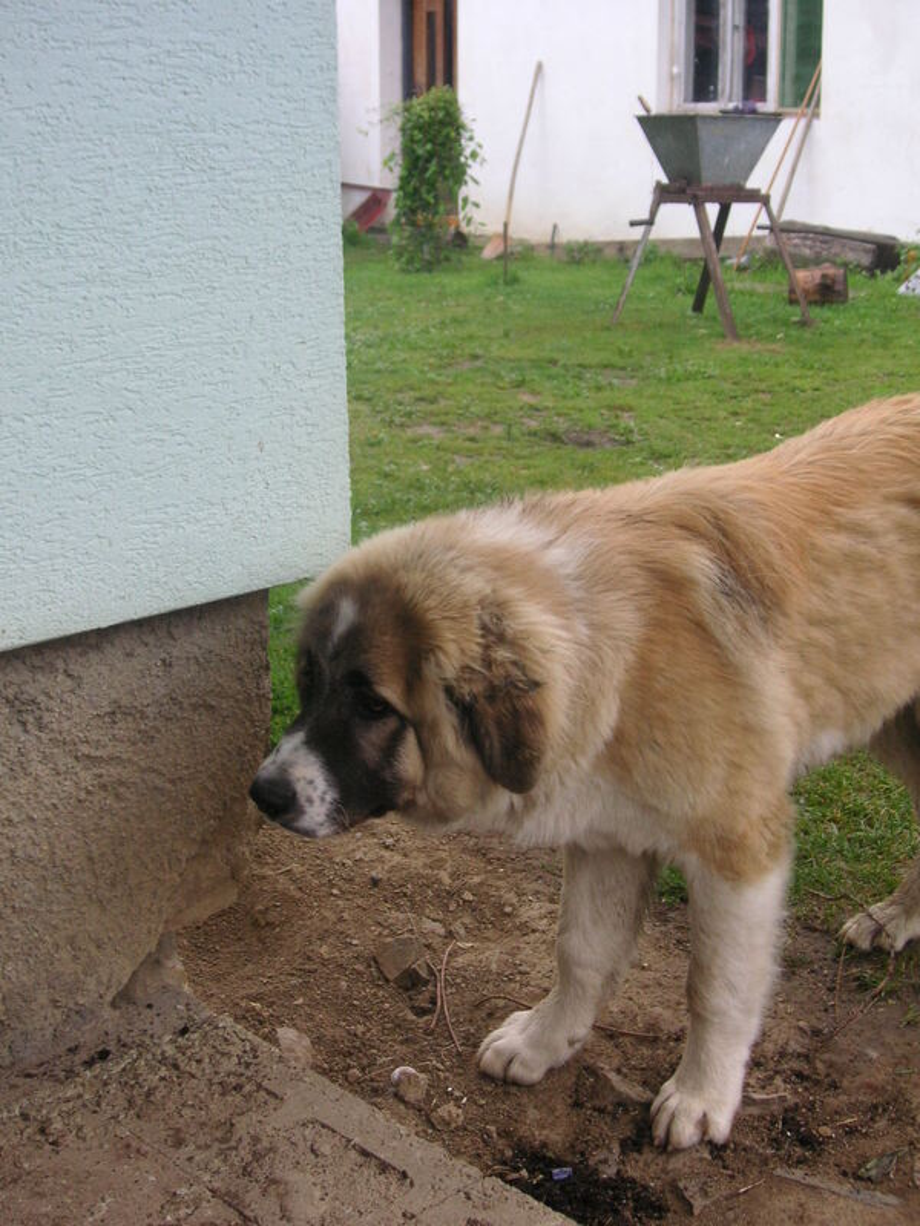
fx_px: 1630
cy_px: 613
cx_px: 460
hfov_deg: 31.5
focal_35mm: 46
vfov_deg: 41.2
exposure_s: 1/125
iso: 50
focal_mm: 7.6
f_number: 3.2
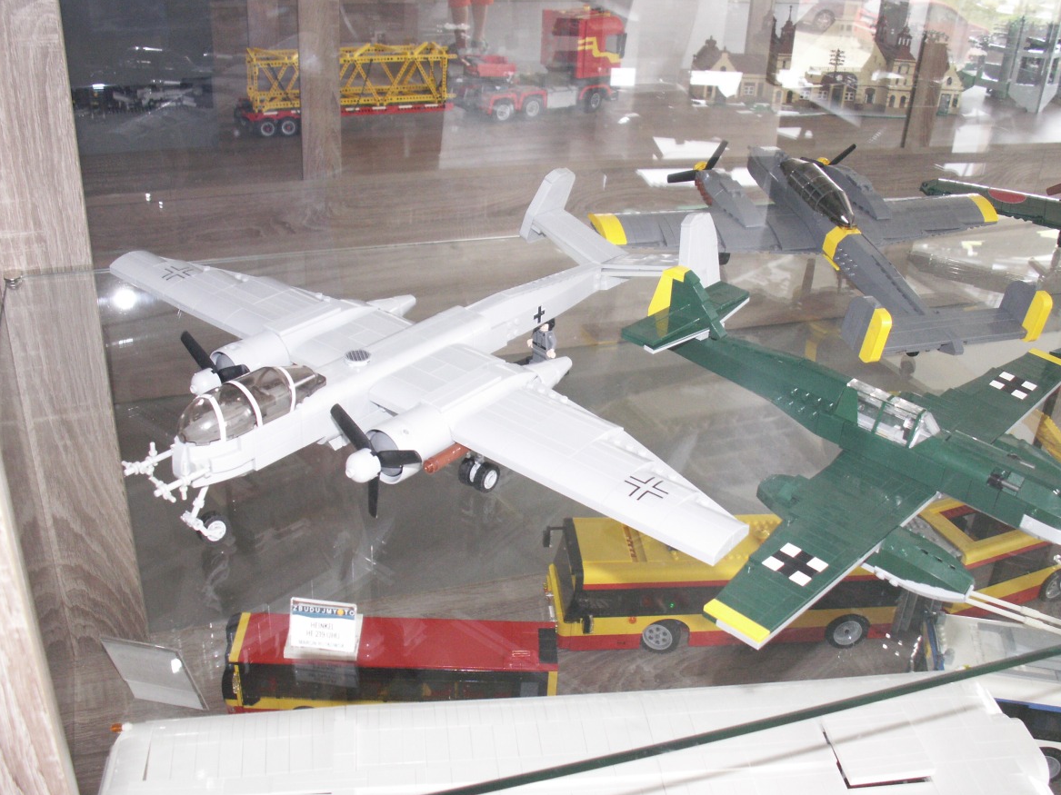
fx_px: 1103
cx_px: 545
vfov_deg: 39.6
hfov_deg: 51.4
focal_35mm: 36
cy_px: 407
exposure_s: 1/60
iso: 160
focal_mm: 5.86
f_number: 2.8
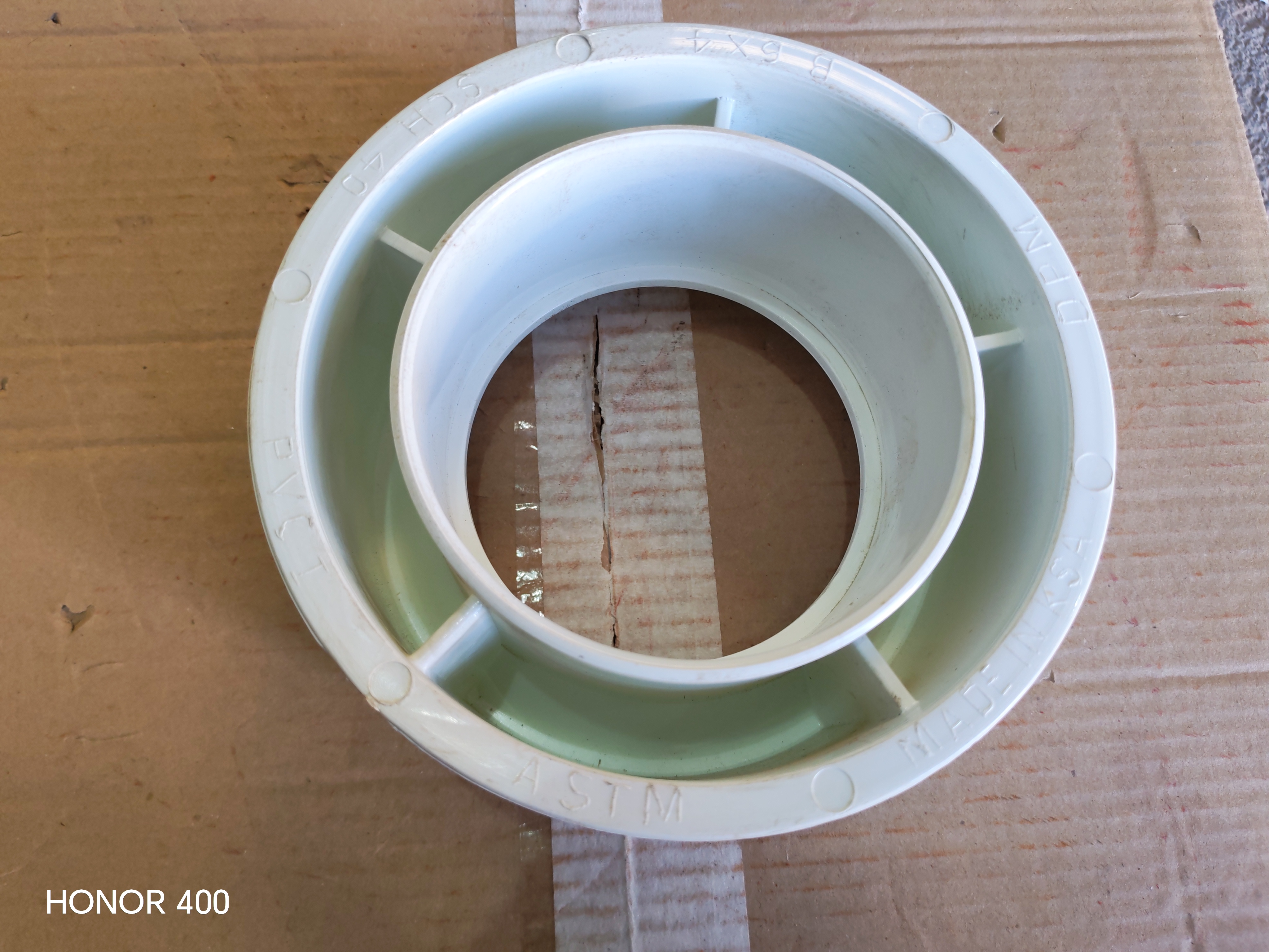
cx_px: 634
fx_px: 990
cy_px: 476
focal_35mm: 27
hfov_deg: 65.3
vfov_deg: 51.4
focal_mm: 6.12
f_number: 1.9
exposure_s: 1/100
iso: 400
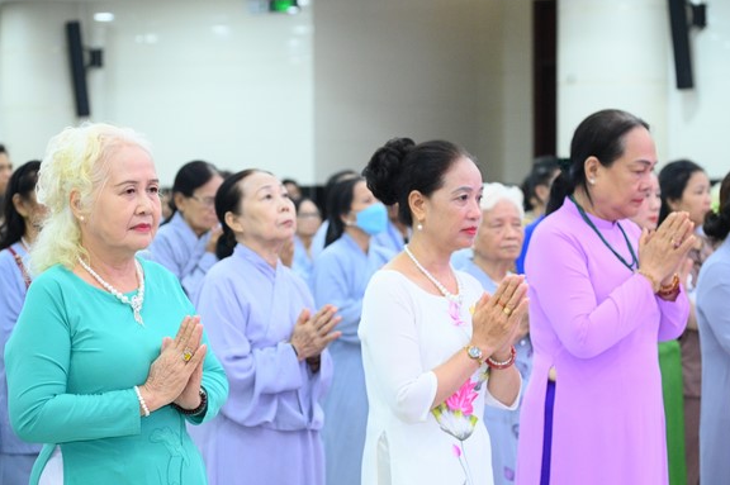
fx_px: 1965
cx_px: 384
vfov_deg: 14.1
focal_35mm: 97
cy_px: 253
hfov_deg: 21.0
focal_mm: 86
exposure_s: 1/125
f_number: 4.5
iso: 6400
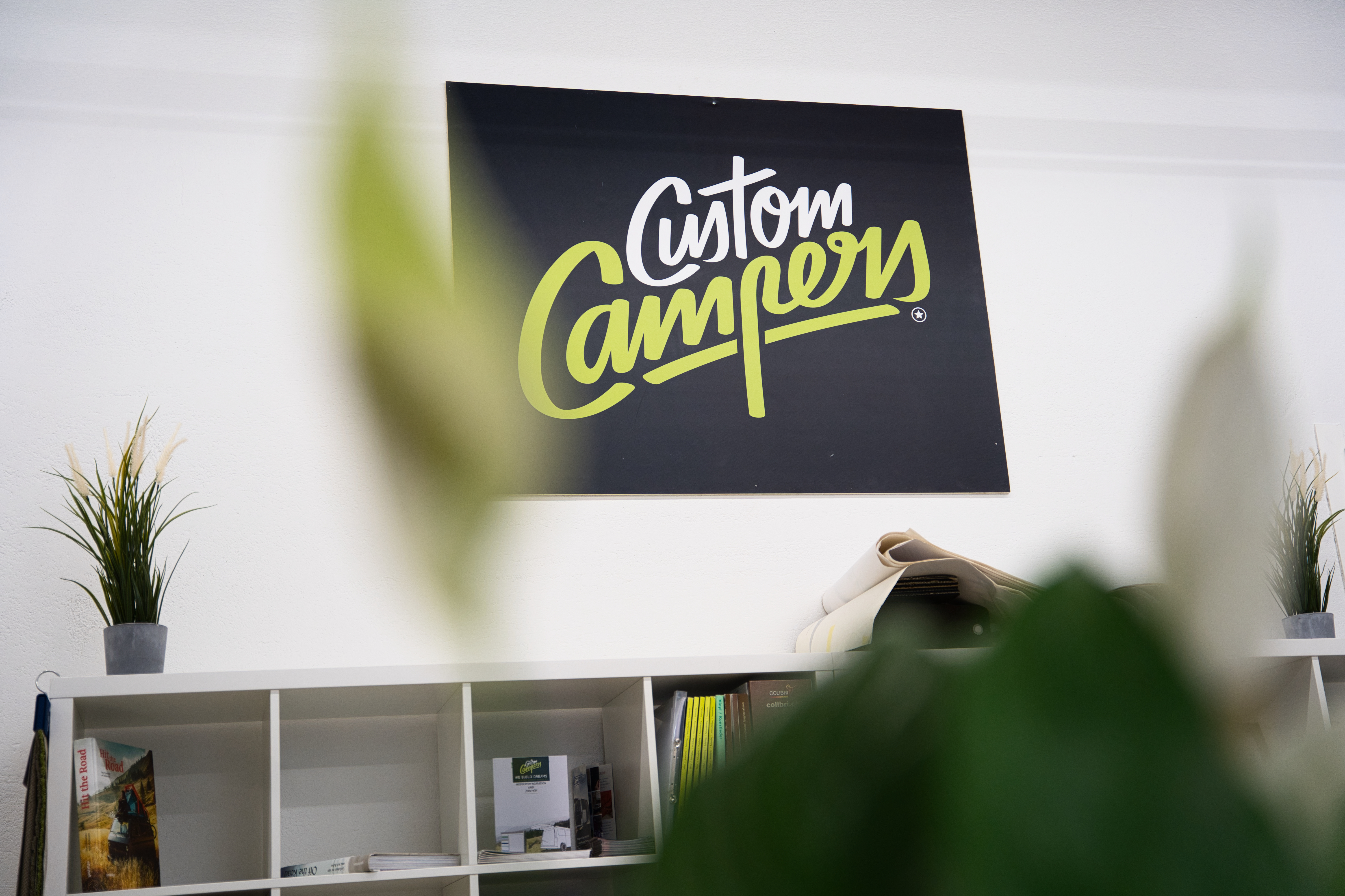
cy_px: 448
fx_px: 1763
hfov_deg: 41.8
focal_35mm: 47
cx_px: 672
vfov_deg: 28.5
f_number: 2.8
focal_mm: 47.2
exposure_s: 1/320
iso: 1000
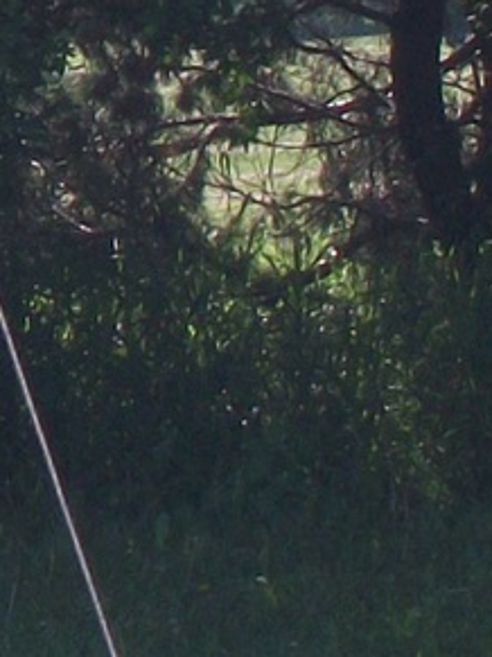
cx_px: -1090
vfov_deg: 2.7
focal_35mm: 721
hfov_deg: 2.0
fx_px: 13674
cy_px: -835
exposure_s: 1/250
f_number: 5.7
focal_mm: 18.8
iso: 80
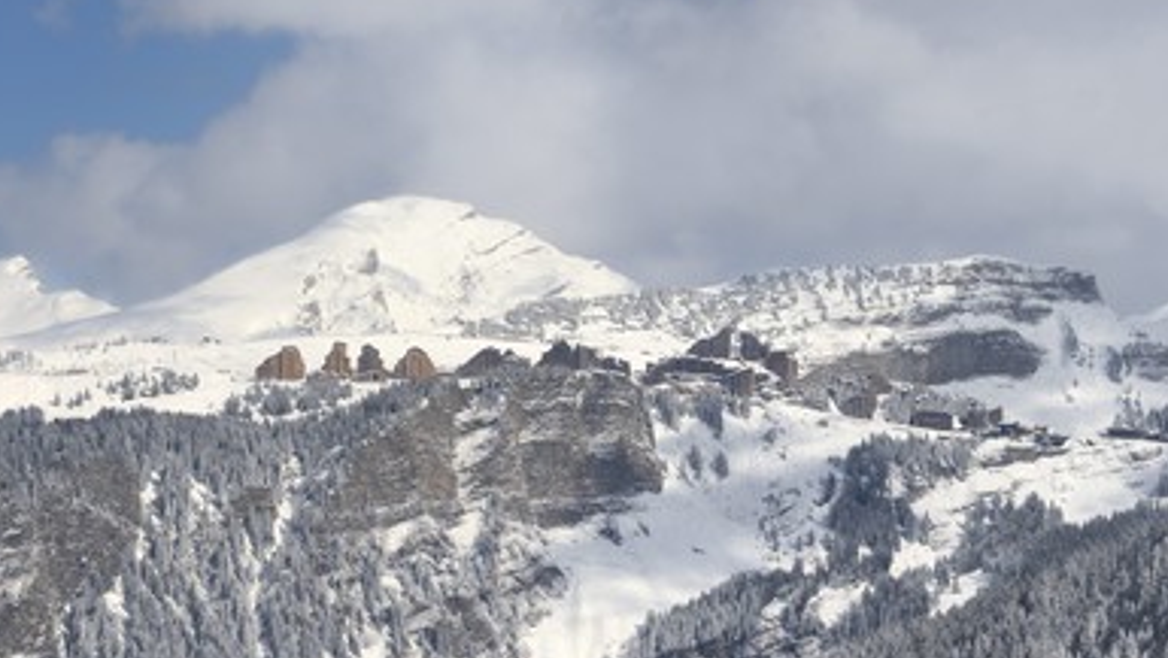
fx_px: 5670
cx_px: 569
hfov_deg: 11.8
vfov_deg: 6.6
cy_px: 285
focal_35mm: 183
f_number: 11
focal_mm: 160
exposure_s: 1/800
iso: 200
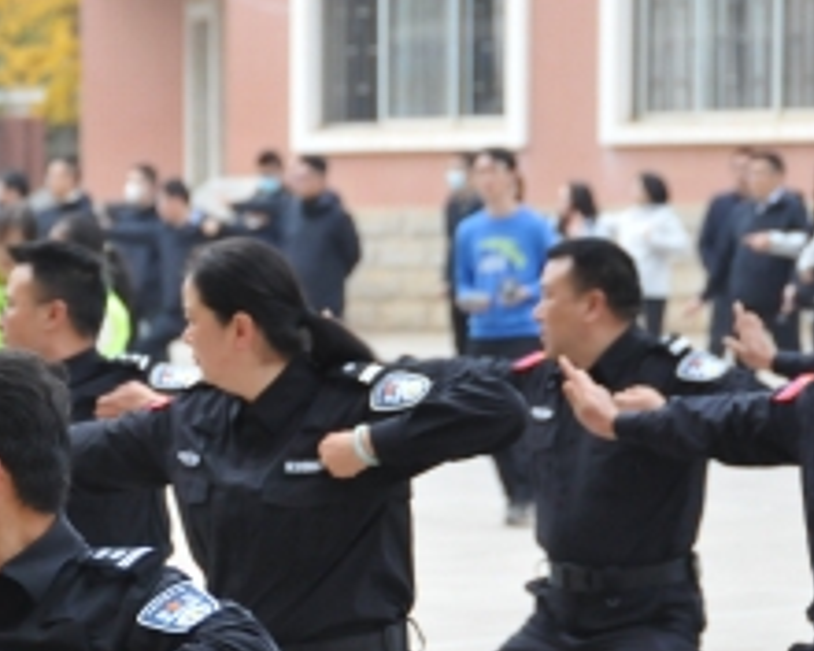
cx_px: -48
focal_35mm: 316
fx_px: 7613
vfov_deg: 4.9
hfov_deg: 6.1
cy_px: 518
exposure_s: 1/125
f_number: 5.6
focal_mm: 90
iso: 1250
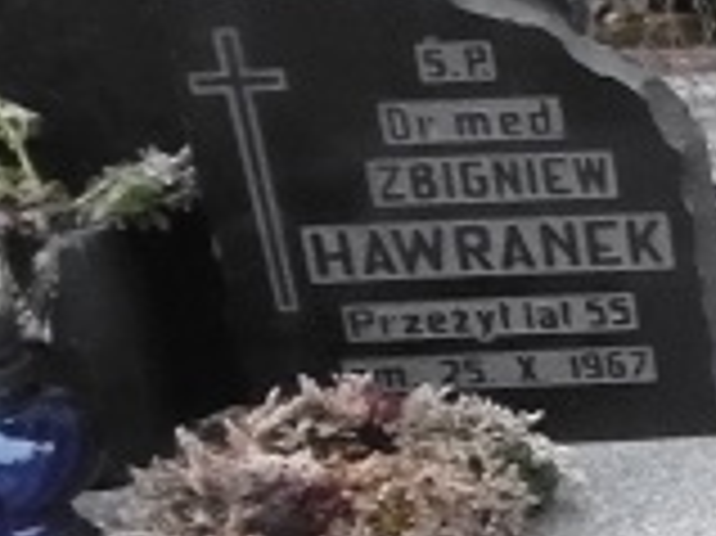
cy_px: 644
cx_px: 1576
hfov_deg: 13.2
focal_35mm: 121
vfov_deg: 12.0
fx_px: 2501
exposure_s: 1/160
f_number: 3.1
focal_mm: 4.3
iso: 800
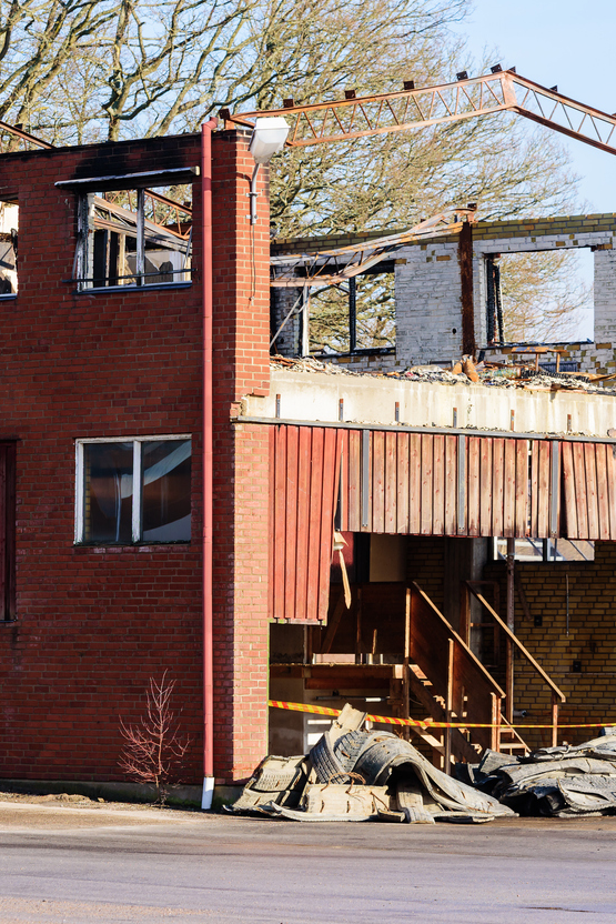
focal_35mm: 184
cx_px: 245
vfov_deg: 11.2
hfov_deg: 7.5
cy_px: 460
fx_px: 4720
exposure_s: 1/400
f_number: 8
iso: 200
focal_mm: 122
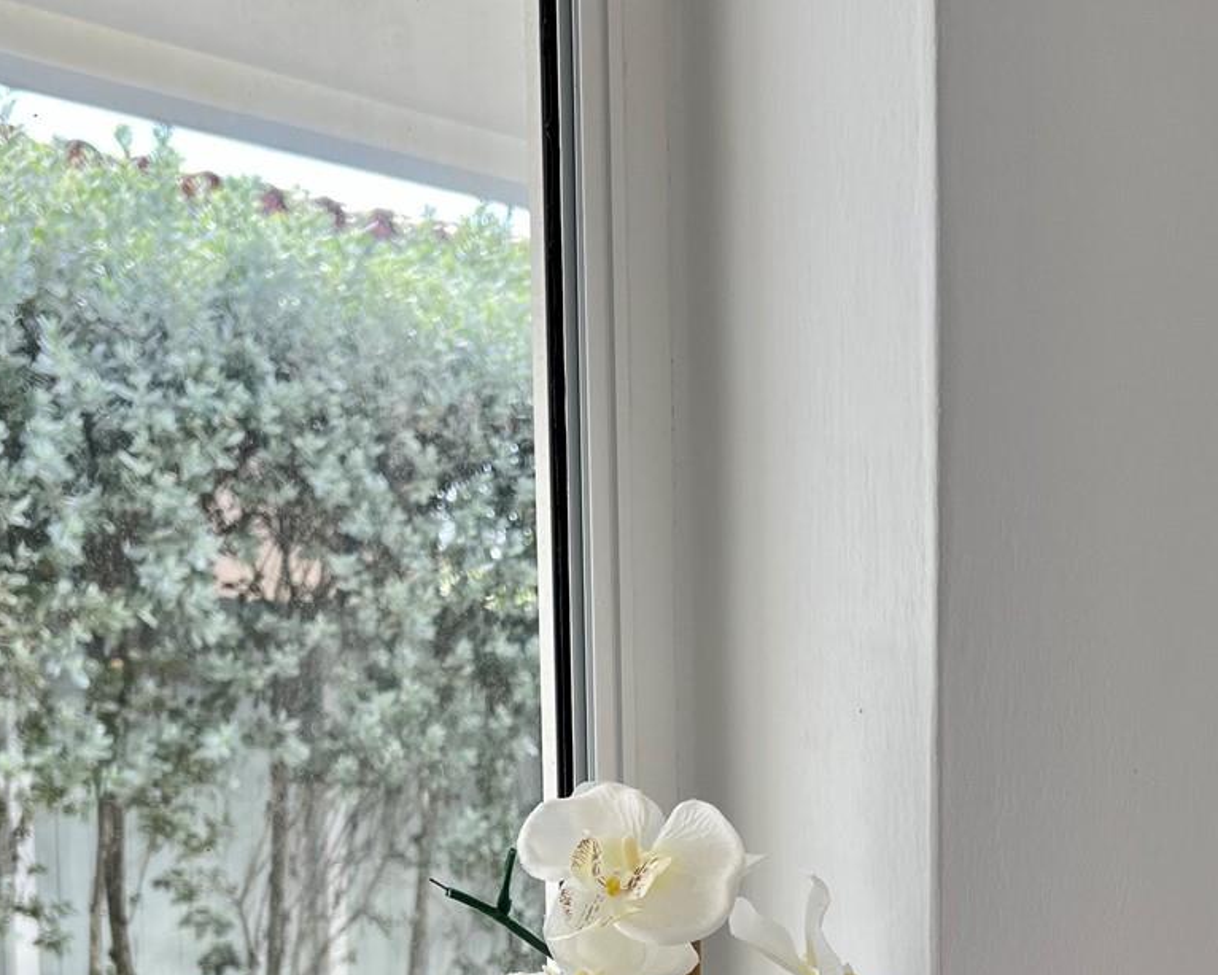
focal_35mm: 53
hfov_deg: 35.3
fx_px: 1911
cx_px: 671
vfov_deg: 27.6
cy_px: 876
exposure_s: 1/250
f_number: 1.5
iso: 40
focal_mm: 5.7
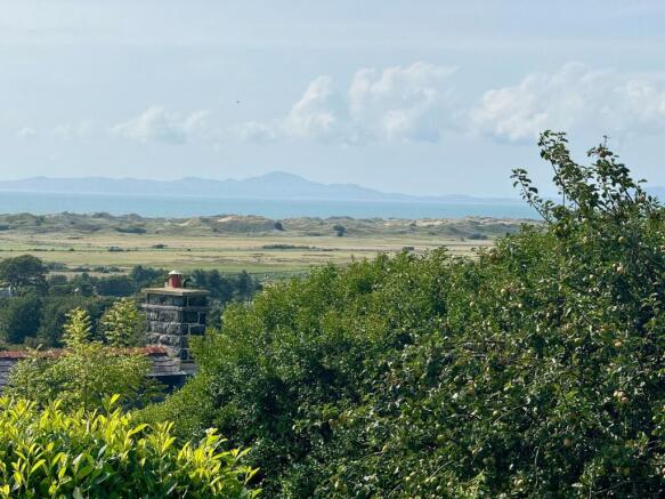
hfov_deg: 16.4
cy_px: 250
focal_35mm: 120
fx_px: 2305
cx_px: 332
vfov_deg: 12.3
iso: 50
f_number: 2.8
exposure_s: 1/2710
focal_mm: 15.66
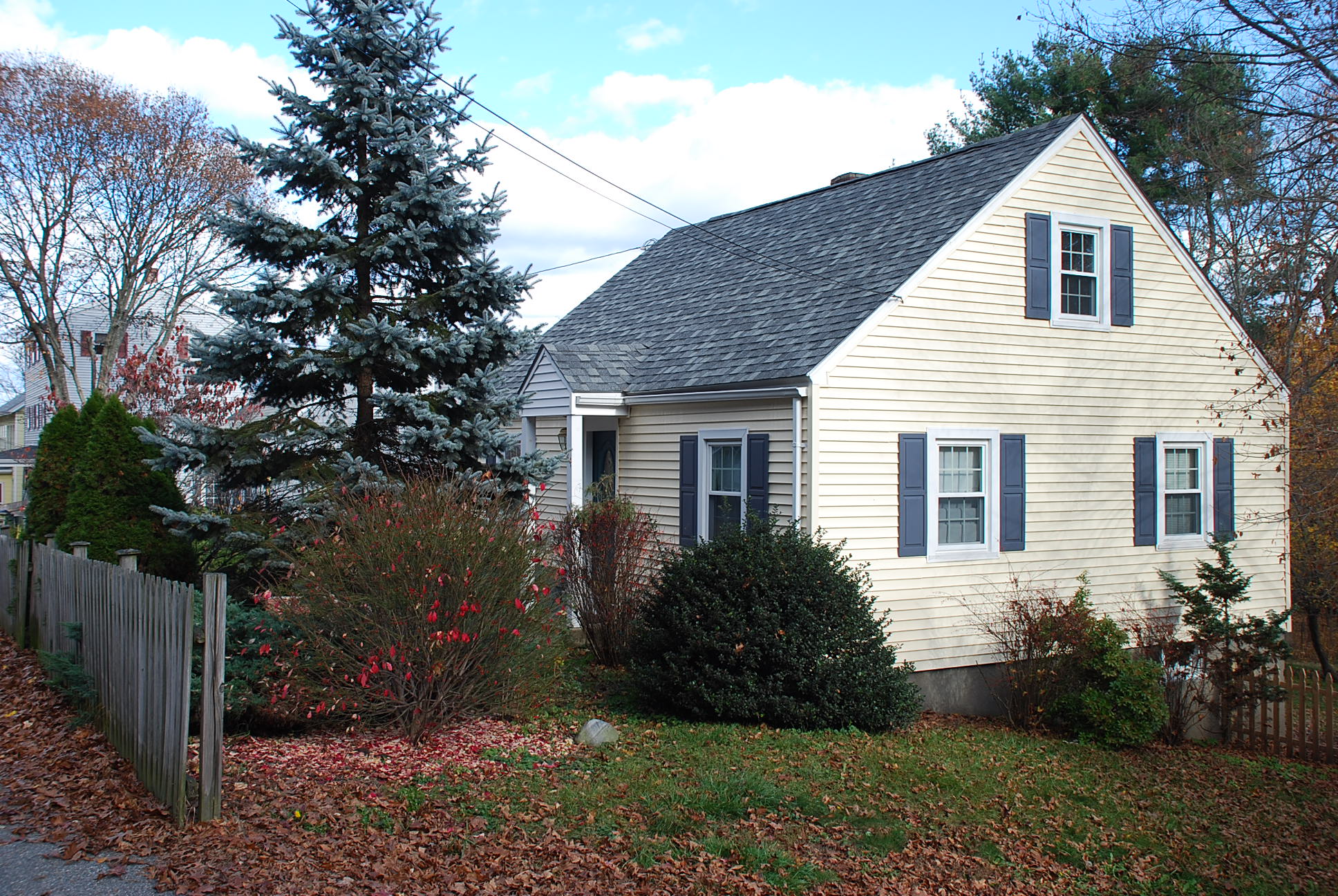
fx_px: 1228
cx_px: 669
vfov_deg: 40.1
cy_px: 448
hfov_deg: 57.2
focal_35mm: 33
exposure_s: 1/125
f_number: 5.6
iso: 100
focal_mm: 22
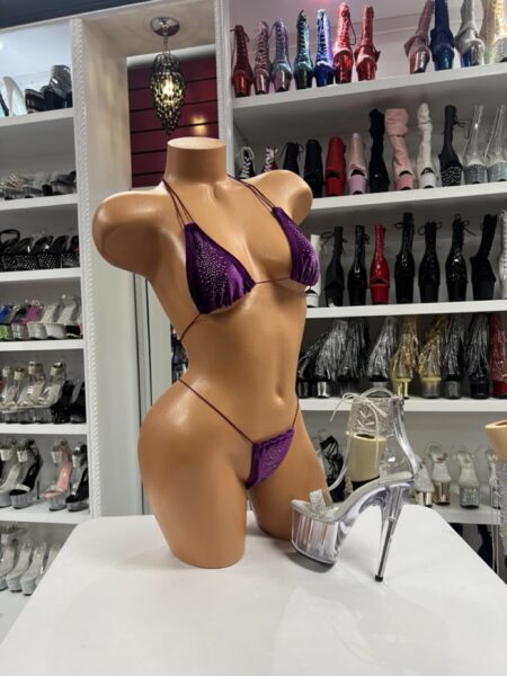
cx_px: 254
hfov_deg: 53.1
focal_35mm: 26
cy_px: 338
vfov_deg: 67.3
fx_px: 508
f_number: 1.5
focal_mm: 5.7
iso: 125
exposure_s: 1/60
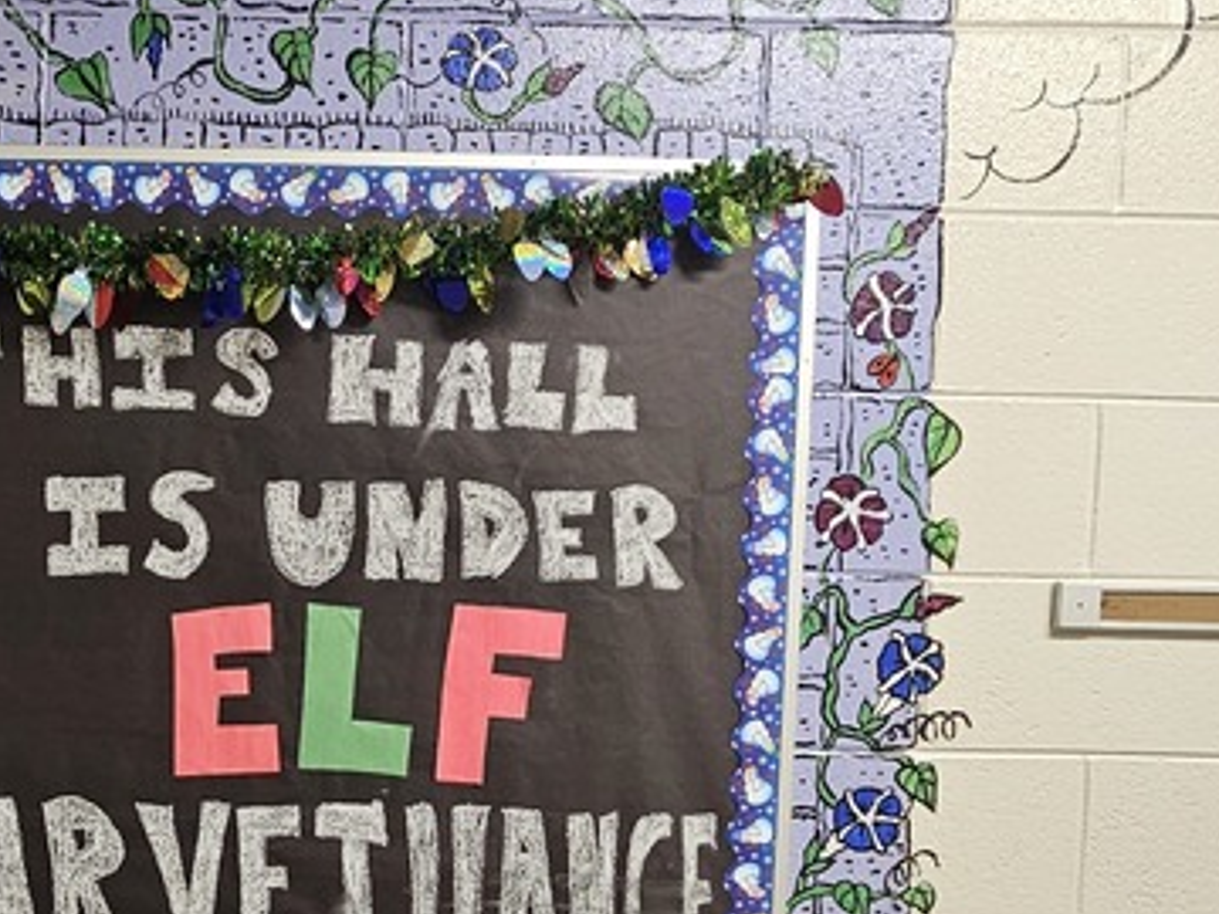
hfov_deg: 45.1
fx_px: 1303
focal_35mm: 37
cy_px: 670
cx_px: 102
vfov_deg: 37.8
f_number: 2.2
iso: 320
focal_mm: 2.2
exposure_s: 1/60
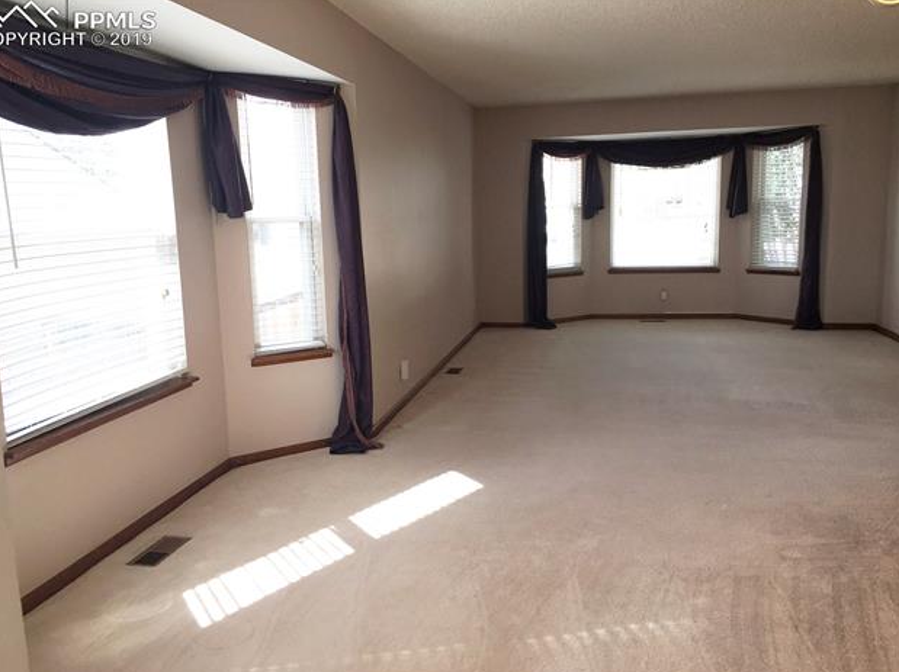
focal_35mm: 30
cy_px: 343
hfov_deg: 60.0
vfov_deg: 46.7
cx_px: 439
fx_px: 778
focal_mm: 4.15
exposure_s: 1/120
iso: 32
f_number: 2.2
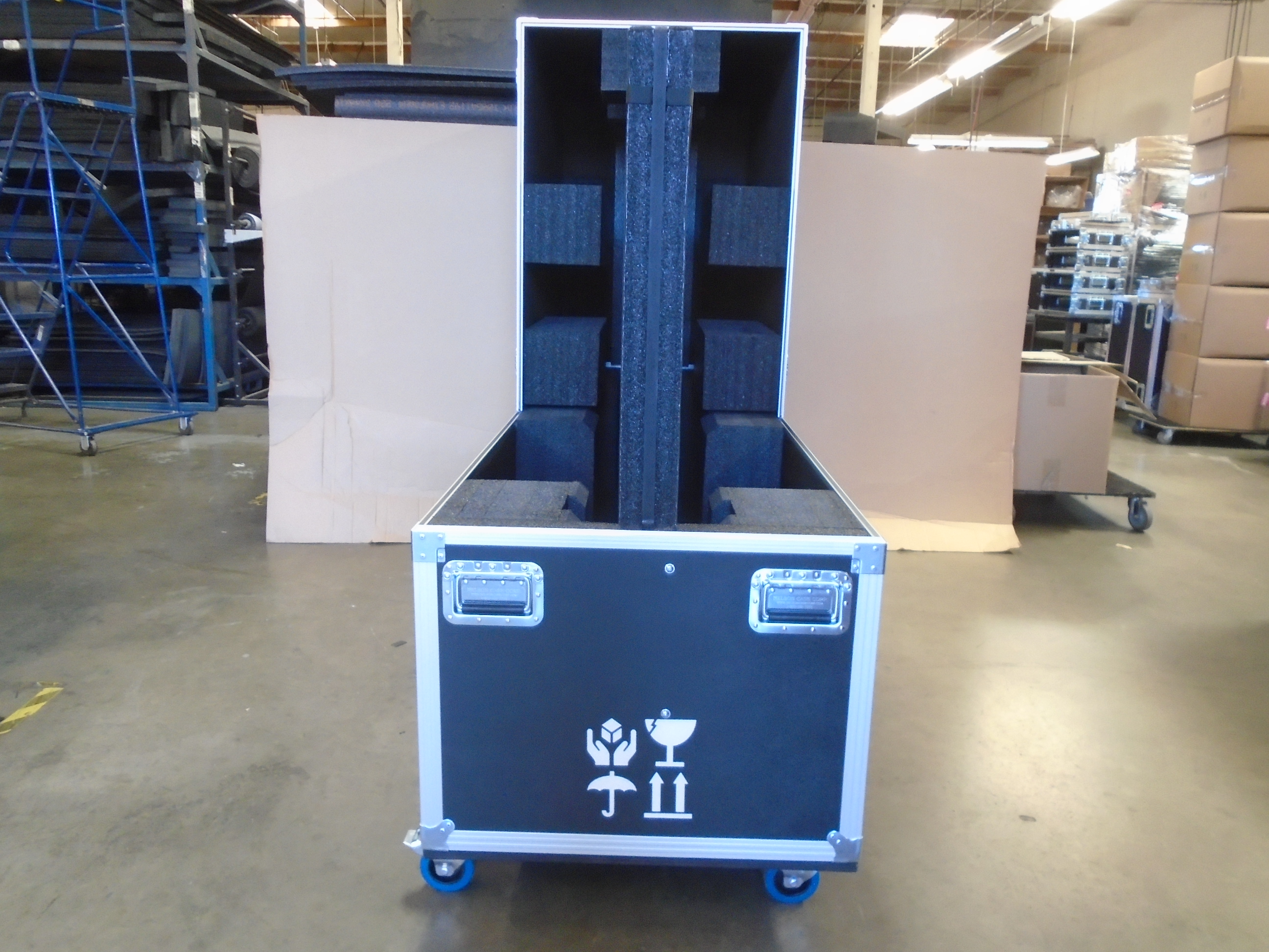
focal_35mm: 26
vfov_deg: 53.1
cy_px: 476
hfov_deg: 67.3
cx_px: 634
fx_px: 953
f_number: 3.2
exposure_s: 1/15
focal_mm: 4.6
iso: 400
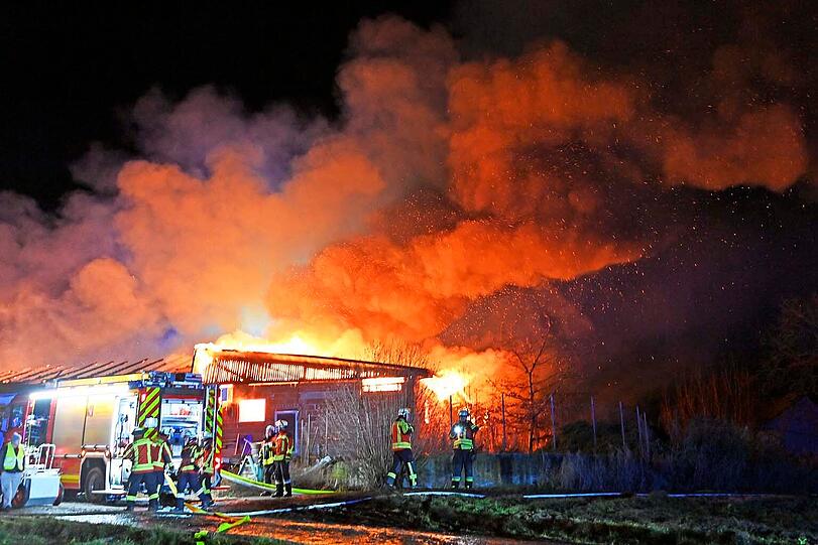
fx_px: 818
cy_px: 272
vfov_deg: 36.9
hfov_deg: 53.1
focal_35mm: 36
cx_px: 409
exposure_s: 1/50
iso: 4000
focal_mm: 36
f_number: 5
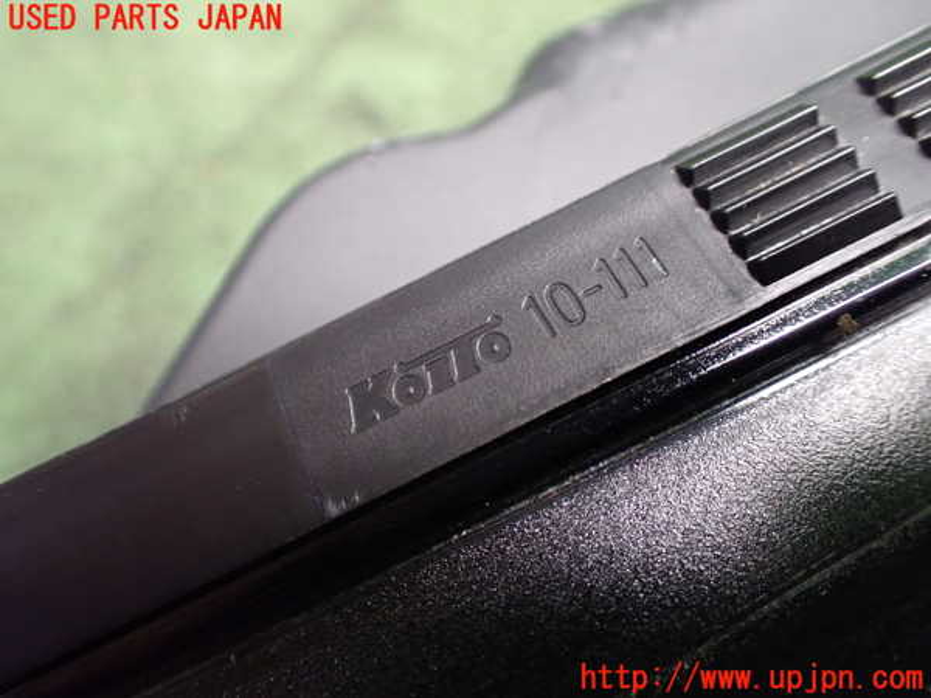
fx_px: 807
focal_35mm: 30
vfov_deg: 46.8
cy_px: 349
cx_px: 466
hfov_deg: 60.0
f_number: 2.3
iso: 800
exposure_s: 1/30
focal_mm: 5.4
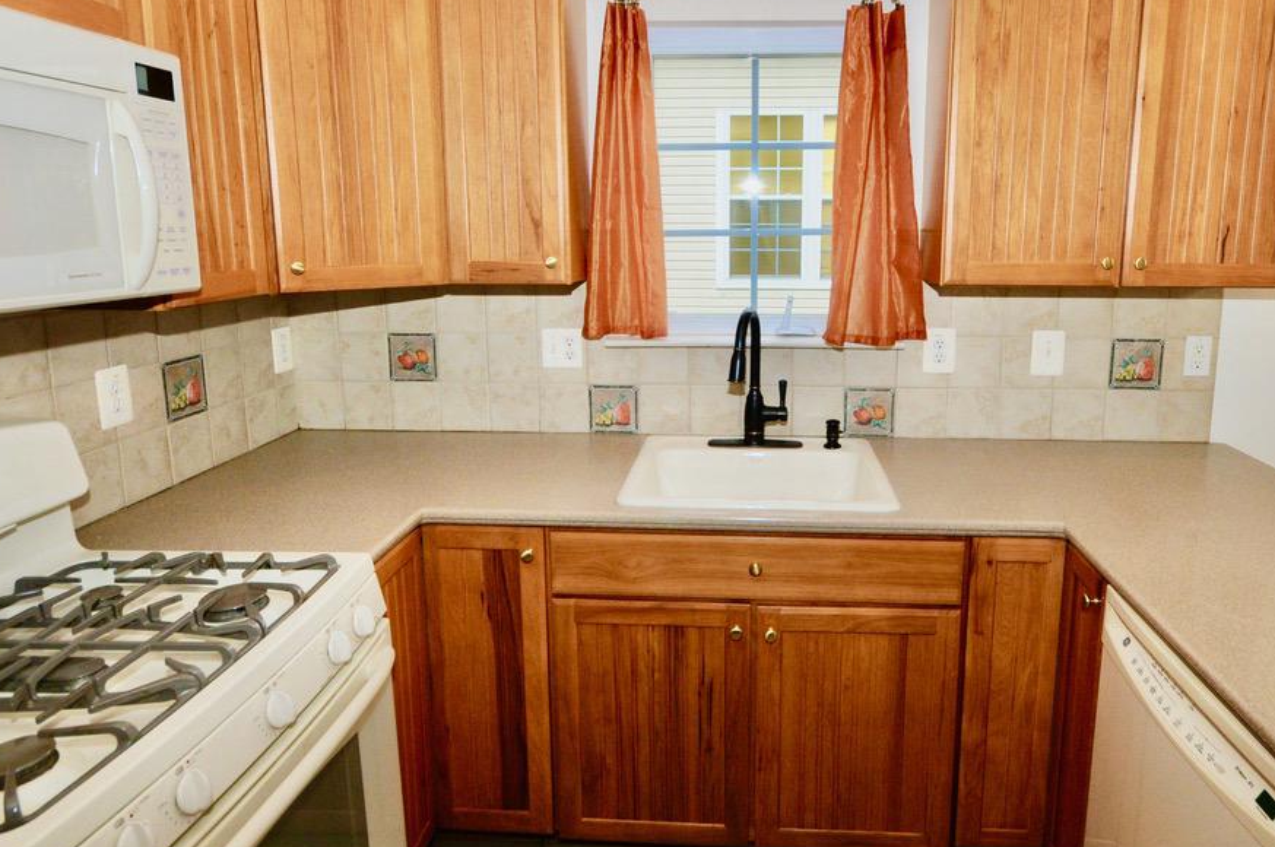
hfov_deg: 78.4
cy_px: 340
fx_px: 778
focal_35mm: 22
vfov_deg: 56.7
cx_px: 701
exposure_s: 1/200
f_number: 7.1
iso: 640
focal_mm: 10
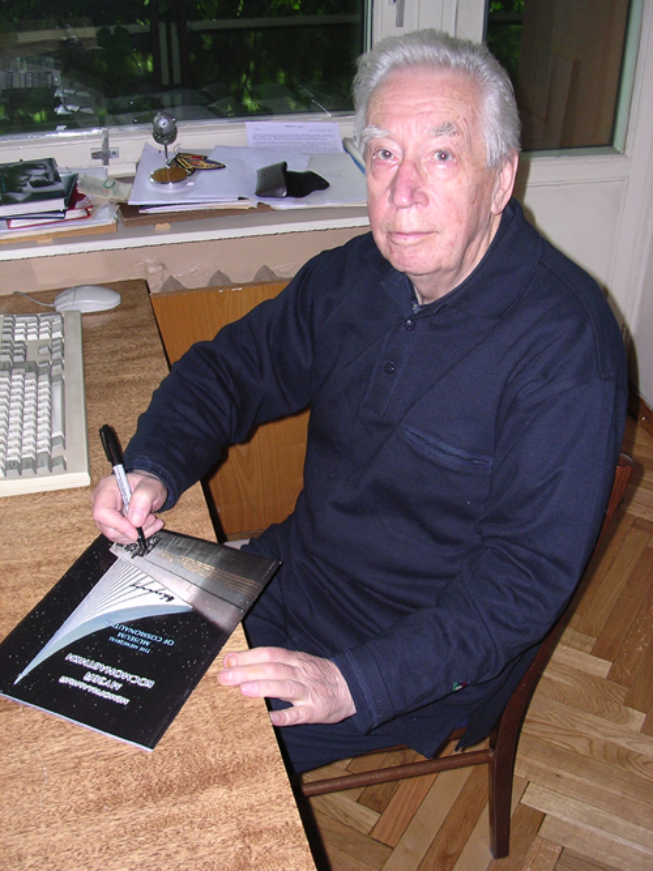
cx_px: 326
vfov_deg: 49.0
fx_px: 956
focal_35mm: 38
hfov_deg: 37.7
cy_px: 436
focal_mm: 5.8
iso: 157
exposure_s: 1/60.1
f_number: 2.8
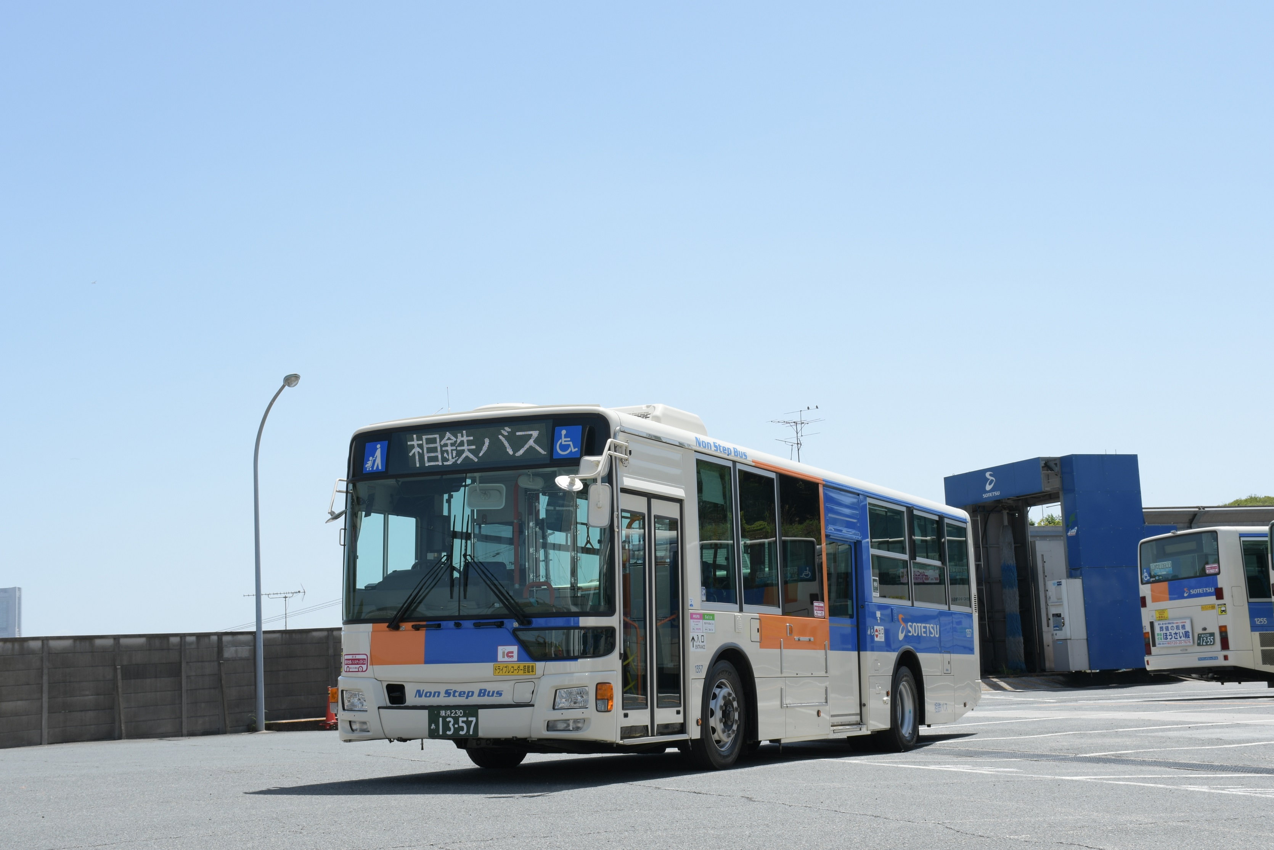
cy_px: 425
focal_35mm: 51
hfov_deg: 38.9
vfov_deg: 26.5
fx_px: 1805
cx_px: 637
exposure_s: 1/125
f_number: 10
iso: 100
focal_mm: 34
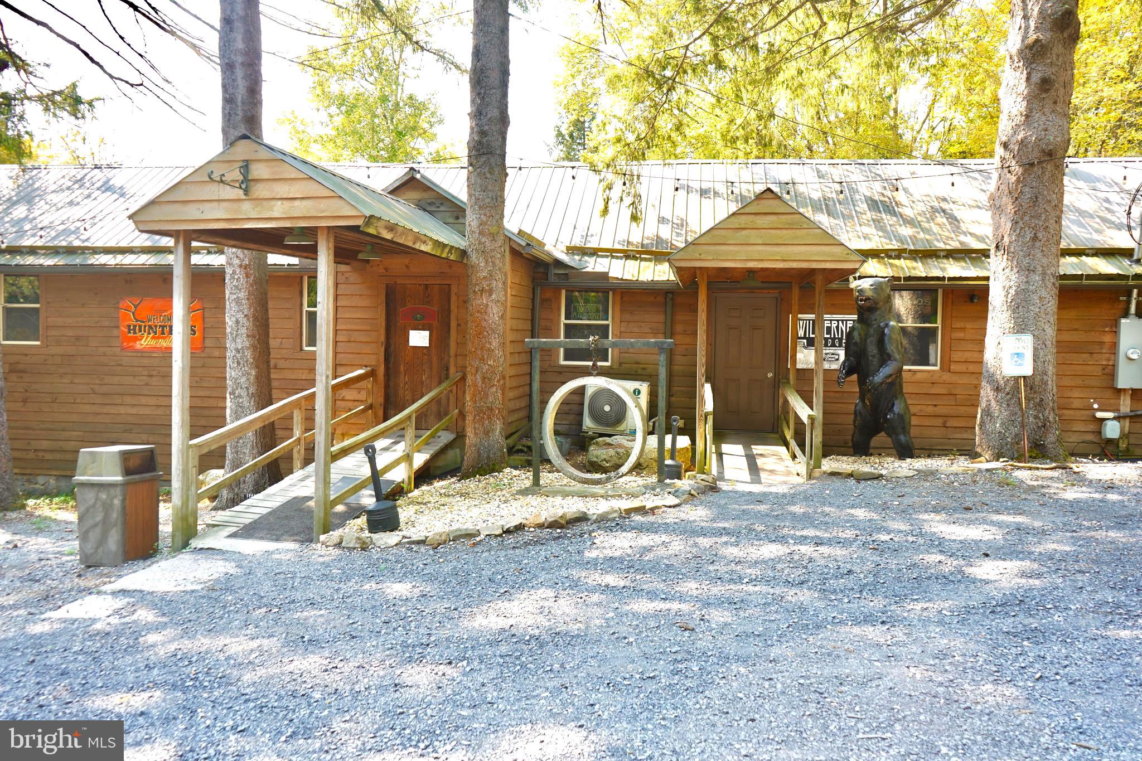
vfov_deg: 46.4
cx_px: 571
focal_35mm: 28
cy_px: 380
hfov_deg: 65.5
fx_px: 888
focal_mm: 28
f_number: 5.6
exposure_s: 1/60
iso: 100
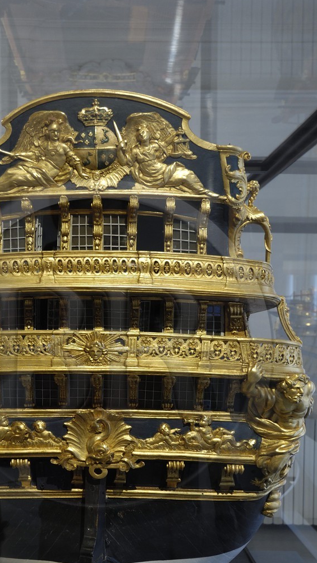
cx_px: 99
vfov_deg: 34.7
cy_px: 353
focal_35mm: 60
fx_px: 896
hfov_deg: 20.0
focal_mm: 24
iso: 100
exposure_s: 1
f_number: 6.3
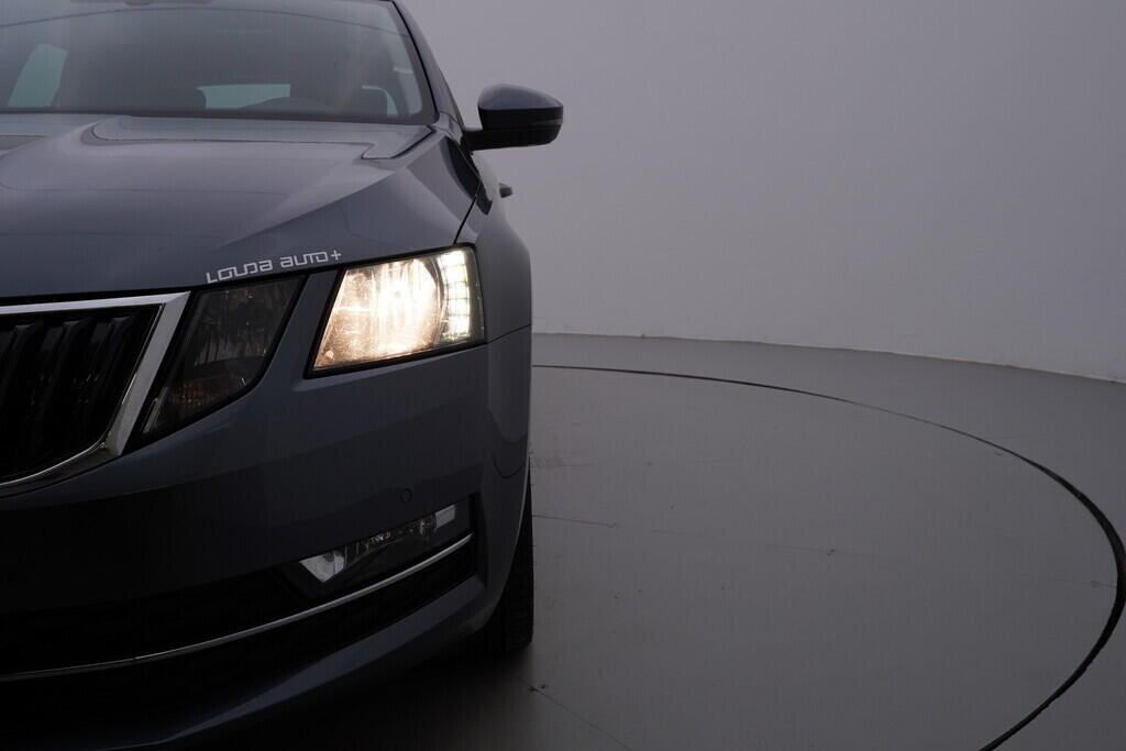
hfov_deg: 53.1
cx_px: 563
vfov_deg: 36.9
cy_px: 376
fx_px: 1126
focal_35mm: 36
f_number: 5.6
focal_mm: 24
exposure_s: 1/160
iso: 125
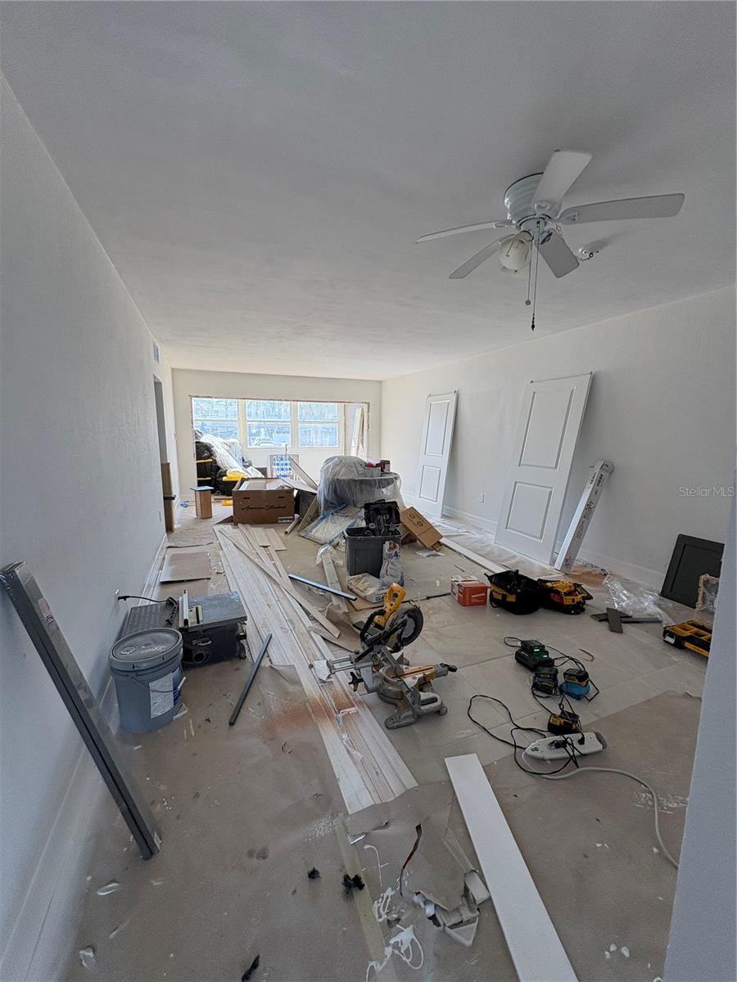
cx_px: 368
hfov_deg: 85.7
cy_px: 491
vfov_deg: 102.1
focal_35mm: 14
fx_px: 397
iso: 64
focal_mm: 2.22
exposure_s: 1/139
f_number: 2.2
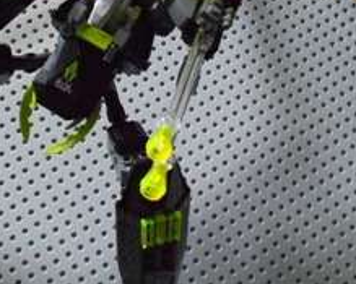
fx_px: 548
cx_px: 99
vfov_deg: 28.6
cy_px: 68
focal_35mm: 52
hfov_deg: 35.4
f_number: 3.2
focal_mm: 4.6
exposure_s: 1/25
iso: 800
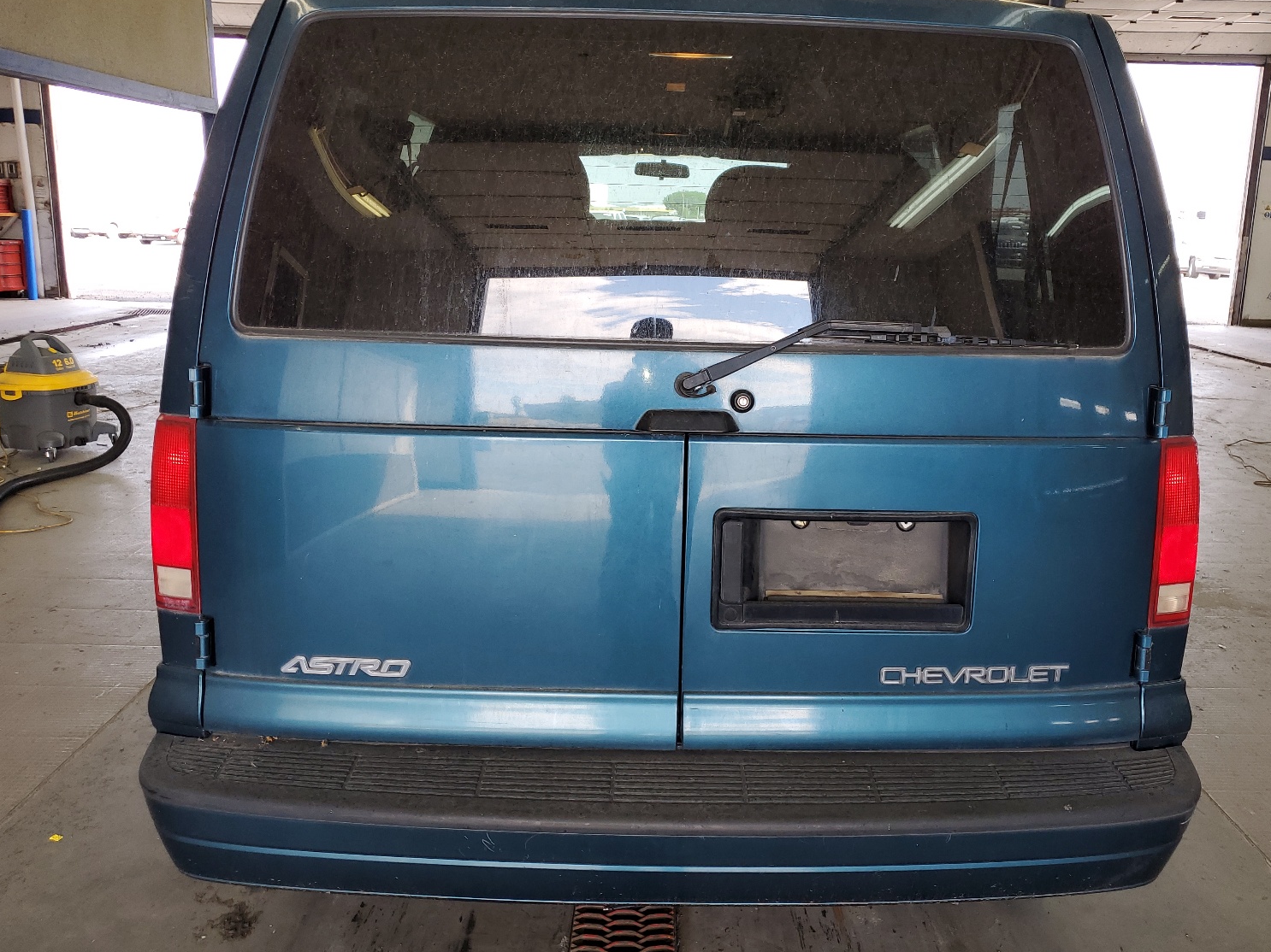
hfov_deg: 63.4
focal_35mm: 28
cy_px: 440
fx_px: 1028
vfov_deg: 49.7
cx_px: 677
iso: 50
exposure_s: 1/169
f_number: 1.5
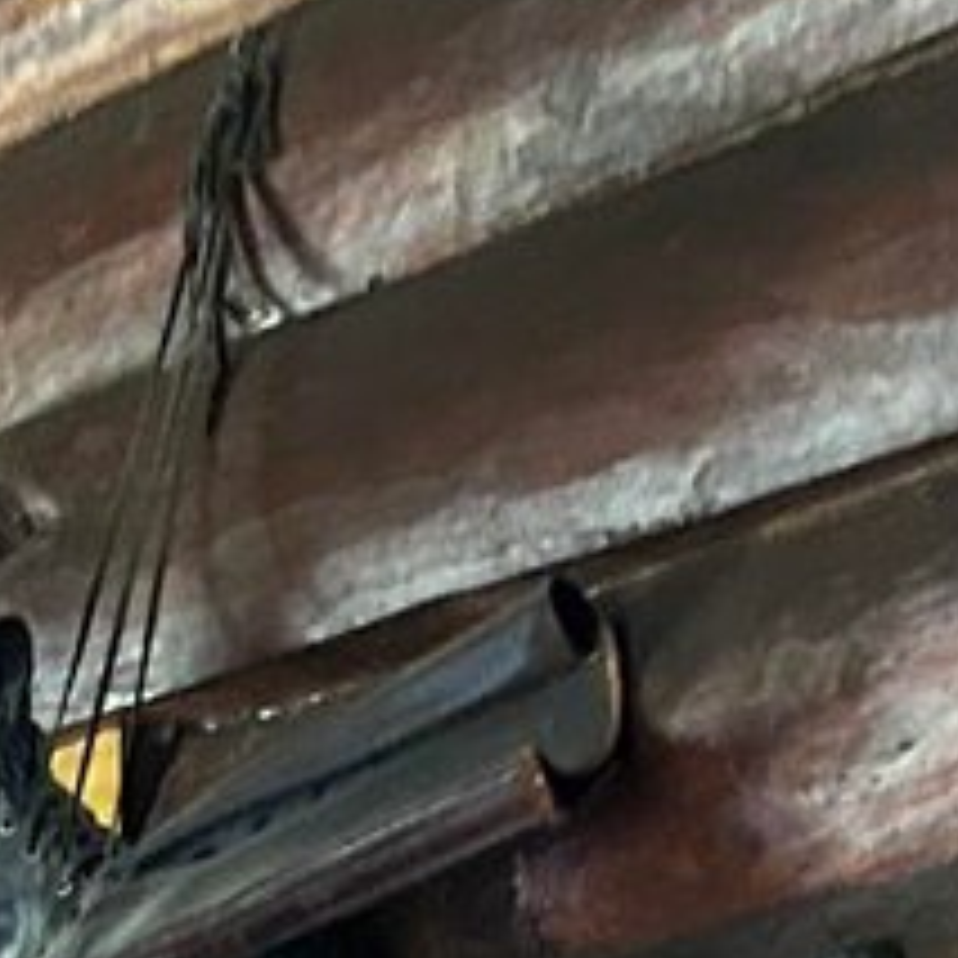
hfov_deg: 10.3
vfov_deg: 9.5
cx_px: -578
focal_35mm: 163
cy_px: 2341
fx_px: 5104
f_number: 1.5
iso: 500
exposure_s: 1/60
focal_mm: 5.7
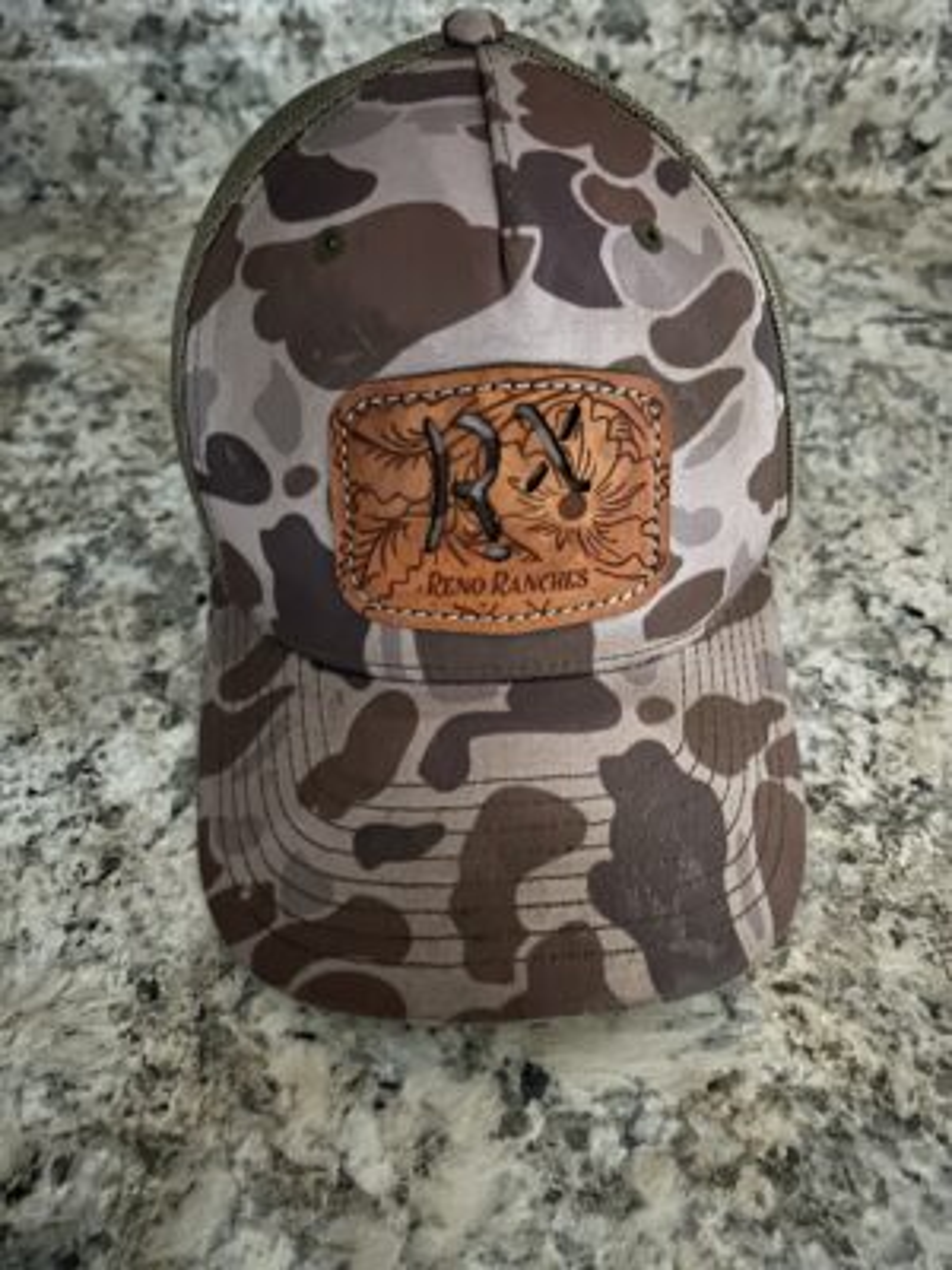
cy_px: 635
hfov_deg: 53.1
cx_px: 476
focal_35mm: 26
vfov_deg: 67.3
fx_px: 953
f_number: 1.5
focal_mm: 5.7
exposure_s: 1/9
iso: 800
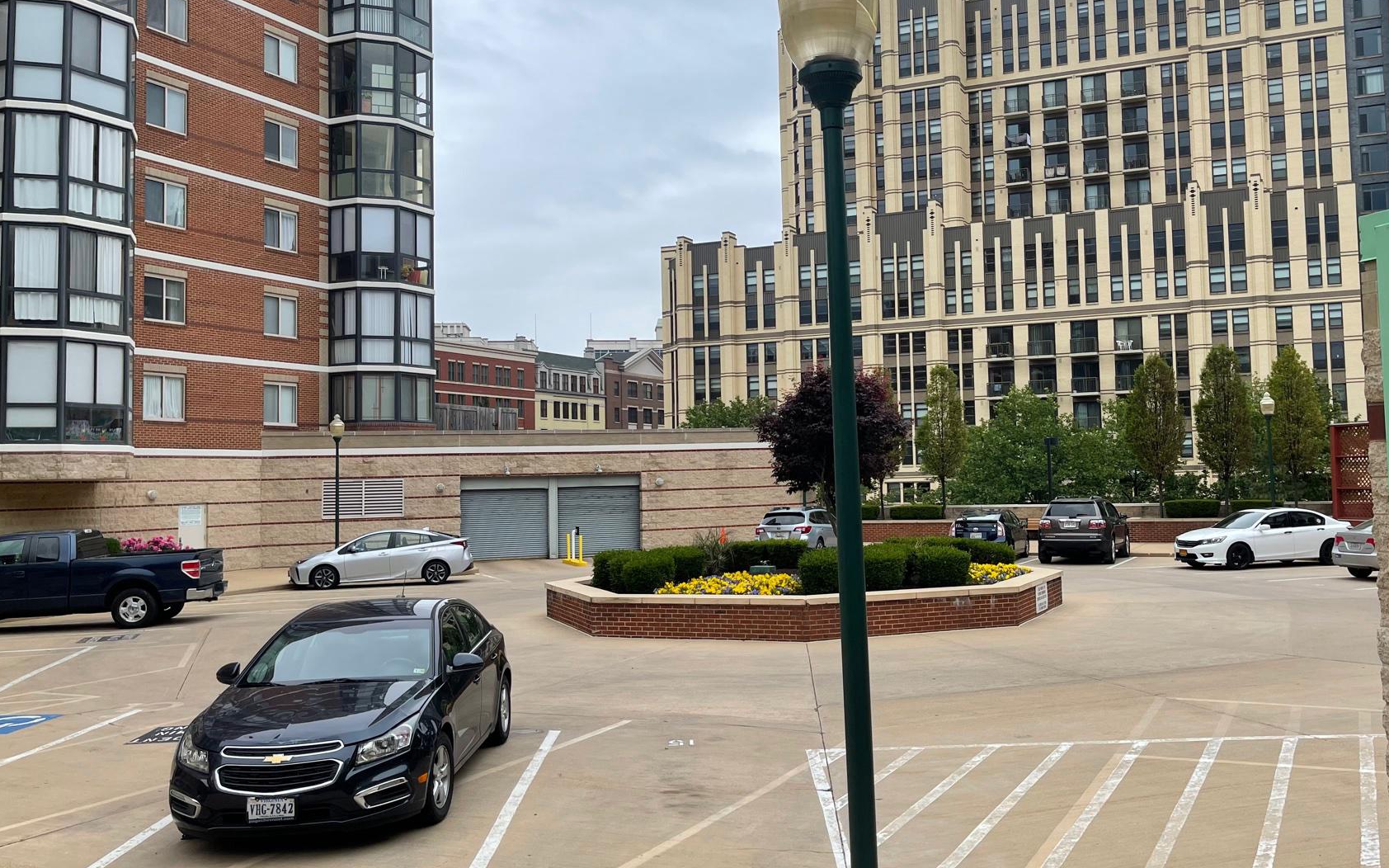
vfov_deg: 38.3
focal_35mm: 33
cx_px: 817
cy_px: 383
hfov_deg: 57.8
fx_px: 1249
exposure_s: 1/1353
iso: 32
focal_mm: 5.1
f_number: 1.6
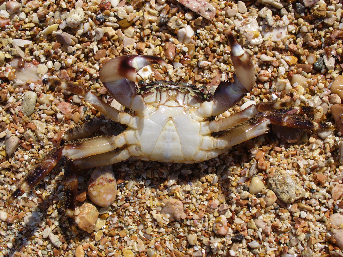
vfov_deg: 28.0
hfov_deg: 36.8
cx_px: 160
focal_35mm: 52
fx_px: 515
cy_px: 135
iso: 80
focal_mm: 7.9
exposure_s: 1/400
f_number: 6
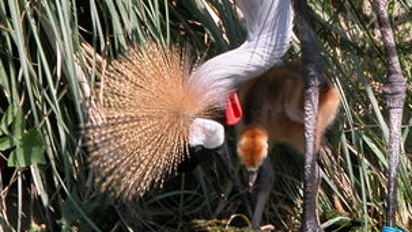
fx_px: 6002
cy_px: -31
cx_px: 379
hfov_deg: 3.9
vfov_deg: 2.2
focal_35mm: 549
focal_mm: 48.5
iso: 100
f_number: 5.1
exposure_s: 1/344
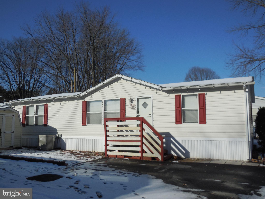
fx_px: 260
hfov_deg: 54.0
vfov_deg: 41.8
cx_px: 132
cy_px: 100
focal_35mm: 34
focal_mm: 6.1
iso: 125
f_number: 6.8
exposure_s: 1/1000
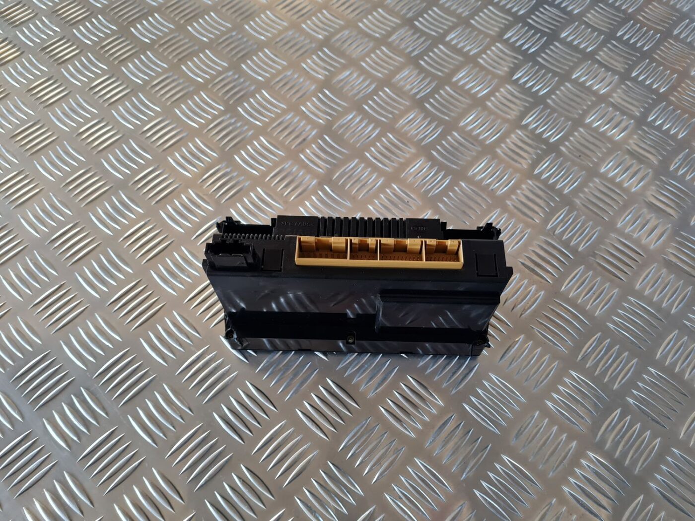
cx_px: 348
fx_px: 522
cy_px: 260
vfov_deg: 53.1
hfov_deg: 67.3
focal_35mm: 26
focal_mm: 5.4
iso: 160
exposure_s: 1/100
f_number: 1.8
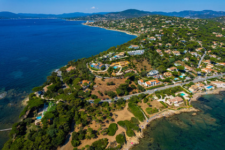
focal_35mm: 22
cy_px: 75
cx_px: 112
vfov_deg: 57.2
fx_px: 137
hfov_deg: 78.6
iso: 100
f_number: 2.8
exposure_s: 1/3200
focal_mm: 8.4
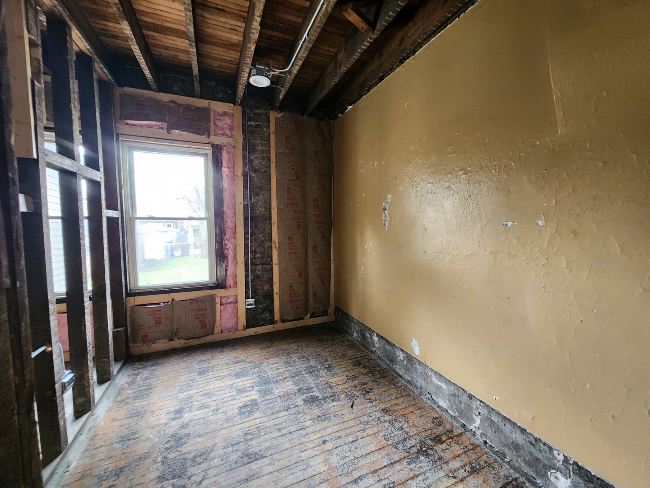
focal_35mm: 13
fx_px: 244
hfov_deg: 106.2
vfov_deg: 89.9
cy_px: 244
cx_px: 325
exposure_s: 1/30
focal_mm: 2.2
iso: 320
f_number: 2.2
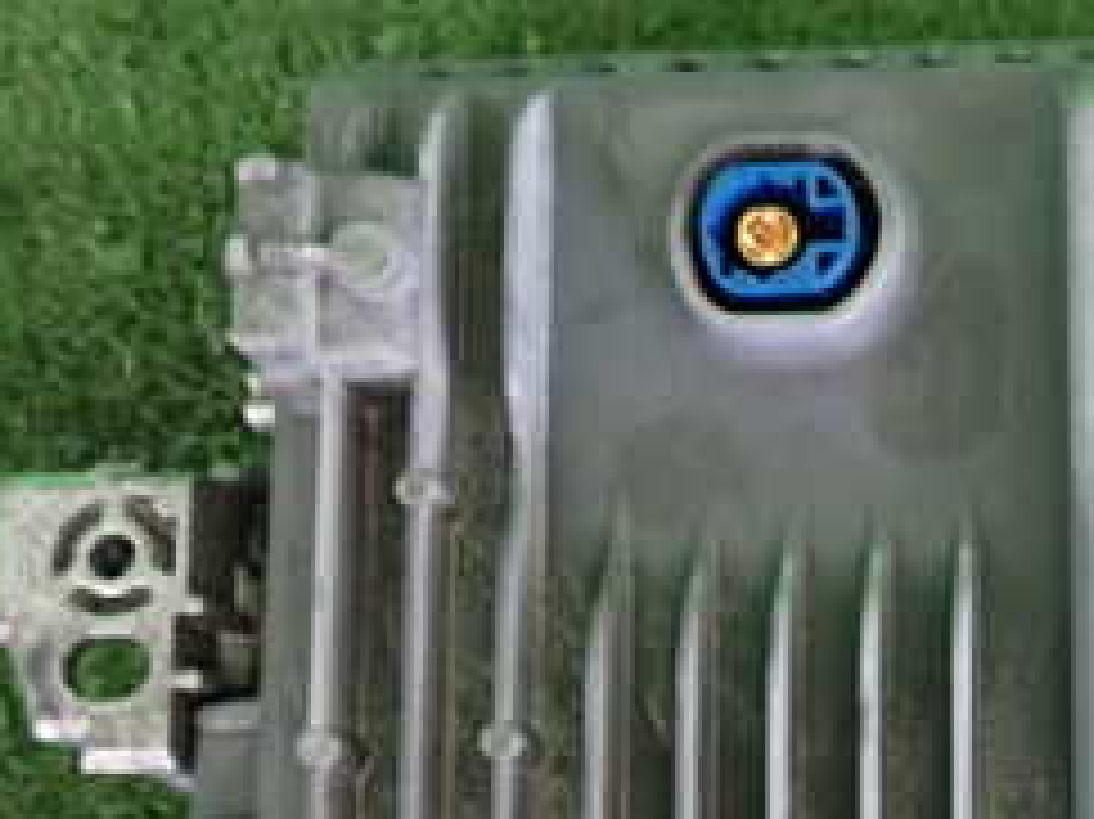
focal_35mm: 74
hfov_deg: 24.4
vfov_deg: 19.6
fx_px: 2338
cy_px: 688
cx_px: 1229
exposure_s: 1/30
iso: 320
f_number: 2.3
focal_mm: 5.4
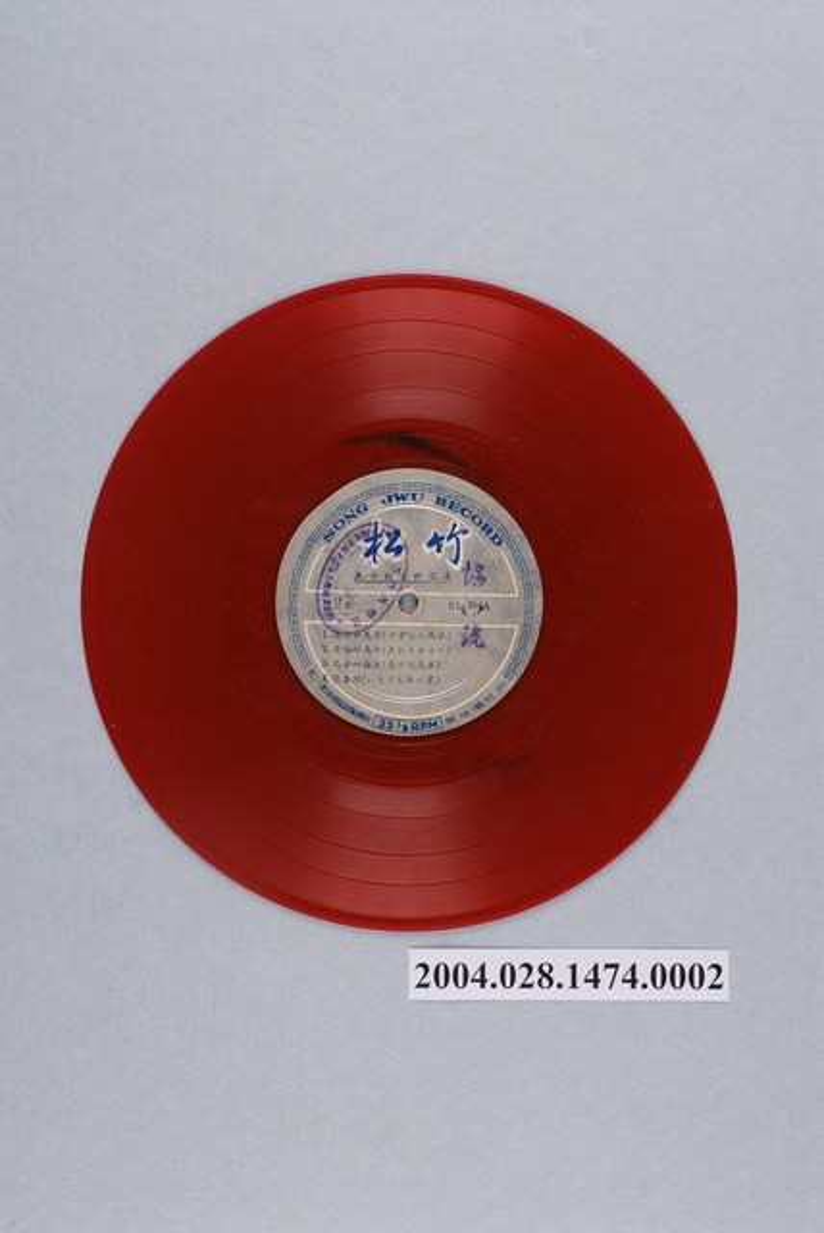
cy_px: 616
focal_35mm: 72
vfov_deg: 28.0
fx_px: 2466
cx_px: 412
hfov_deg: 19.0
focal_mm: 48
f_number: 11
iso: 200
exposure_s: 1/60
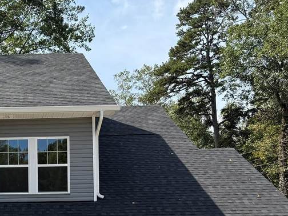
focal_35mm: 61
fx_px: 508
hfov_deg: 29.4
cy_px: 227
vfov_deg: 22.8
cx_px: -5
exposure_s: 1/2370
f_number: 1.78
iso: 80
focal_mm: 6.76
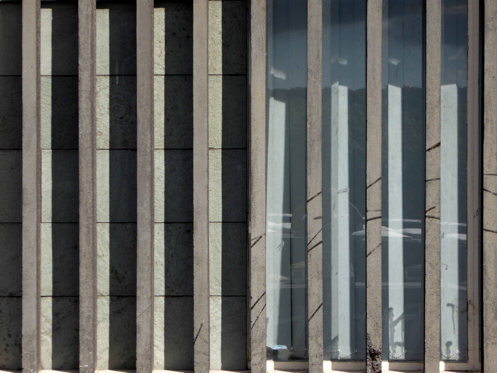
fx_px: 2958
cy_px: 186
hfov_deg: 9.6
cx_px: 248
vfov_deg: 7.2
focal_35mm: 206
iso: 100
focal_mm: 33.2
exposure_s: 1/250
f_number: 5.6
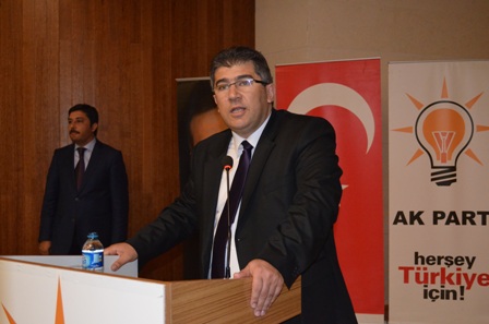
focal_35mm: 45
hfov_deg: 43.7
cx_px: 244
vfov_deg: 29.8
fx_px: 610
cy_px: 162
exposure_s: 1/60
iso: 3200
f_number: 4.5
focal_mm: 30
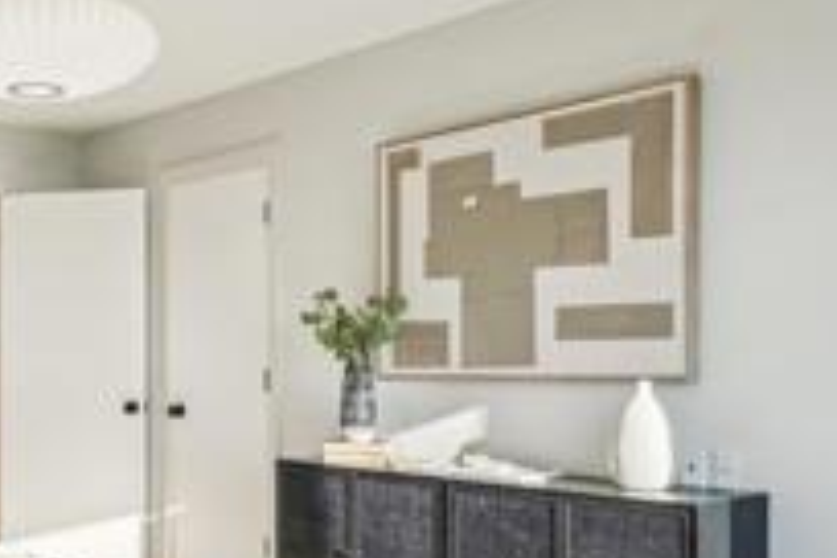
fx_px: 1023
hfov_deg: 42.4
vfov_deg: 30.3
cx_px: 160
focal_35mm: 44
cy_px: 375
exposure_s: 1/500
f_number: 8
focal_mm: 14
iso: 640
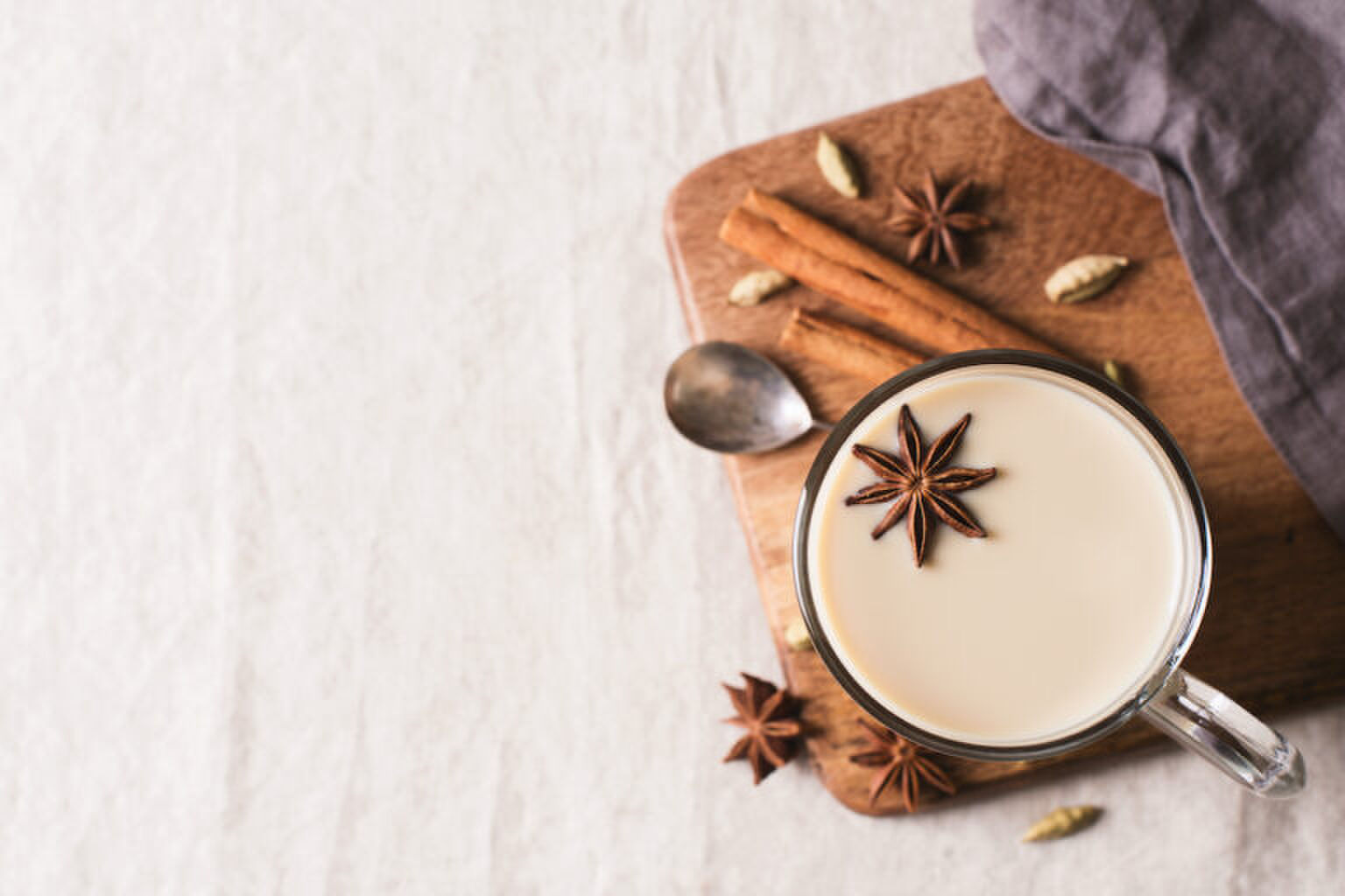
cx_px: 672
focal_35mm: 50
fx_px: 1868
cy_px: 448
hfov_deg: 39.6
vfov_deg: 27.0
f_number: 7.1
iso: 100
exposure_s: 1/125
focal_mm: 50
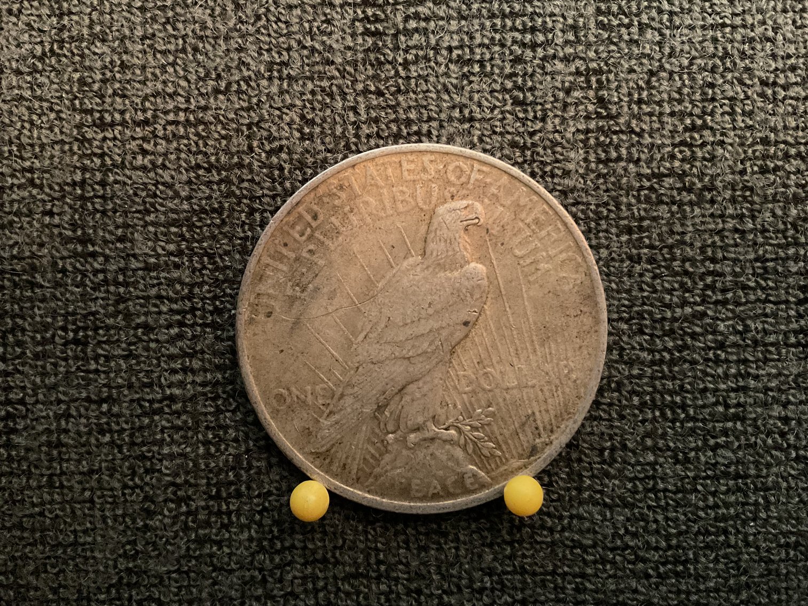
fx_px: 677
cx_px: 404
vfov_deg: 48.2
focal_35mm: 29
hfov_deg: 61.7
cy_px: 303
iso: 500
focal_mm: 3
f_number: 1.8
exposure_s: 1/24
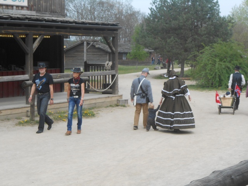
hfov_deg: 24.1
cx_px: 124
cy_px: 93
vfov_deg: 18.2
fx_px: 580
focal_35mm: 81
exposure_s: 1/250
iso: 125
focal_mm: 14.5
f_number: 6.6
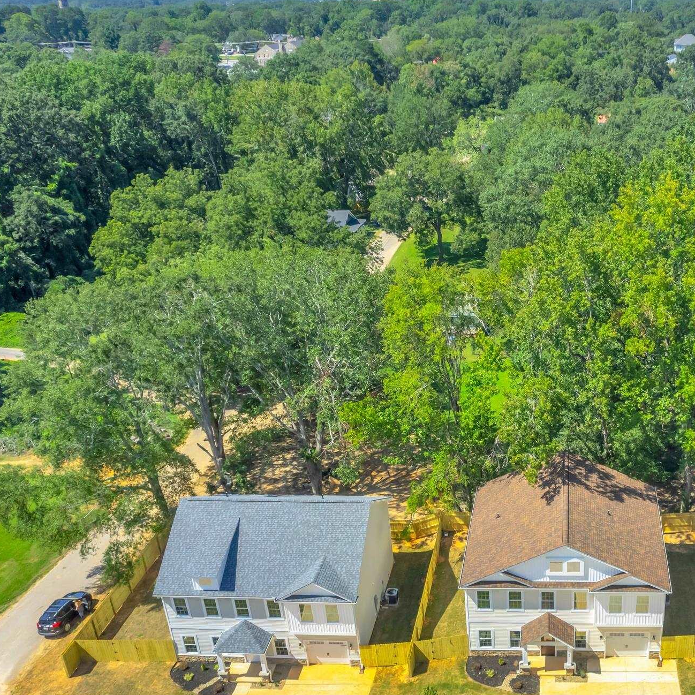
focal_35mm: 36
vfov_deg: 46.0
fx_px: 818
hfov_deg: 43.9
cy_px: 383
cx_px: 552
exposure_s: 1/240
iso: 100
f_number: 2.8
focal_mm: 8.38
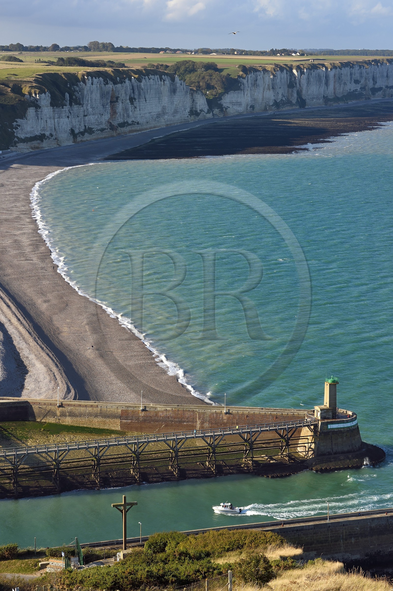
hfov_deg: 15.2
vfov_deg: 22.6
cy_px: 296
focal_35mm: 90
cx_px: 196
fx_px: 1475
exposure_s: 1/250
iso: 200
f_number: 10
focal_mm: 90
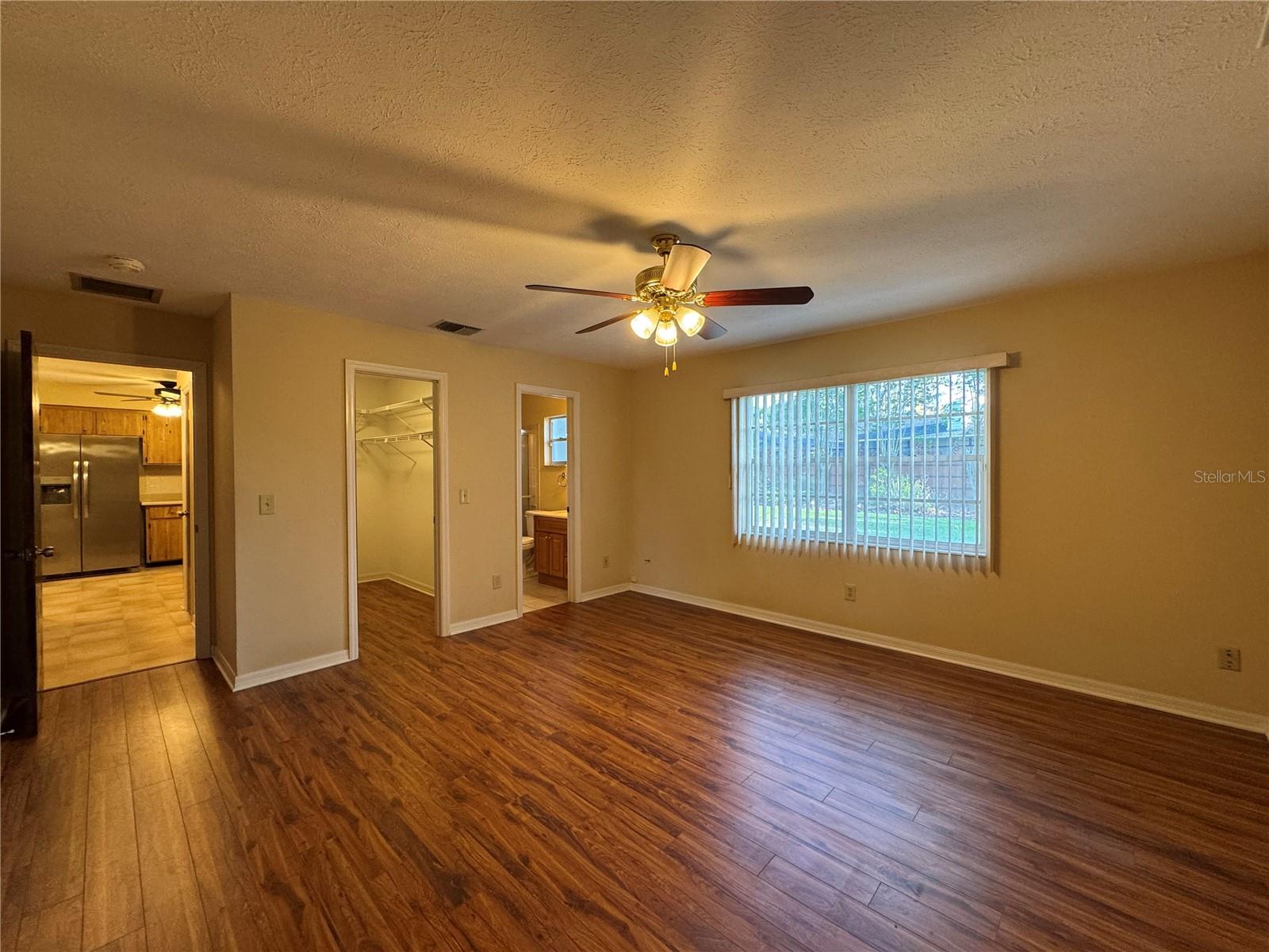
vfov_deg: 85.7
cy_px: 476
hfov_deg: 102.1
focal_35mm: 14
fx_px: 513
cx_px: 634
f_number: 2.2
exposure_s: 1/120
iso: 200
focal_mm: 2.22
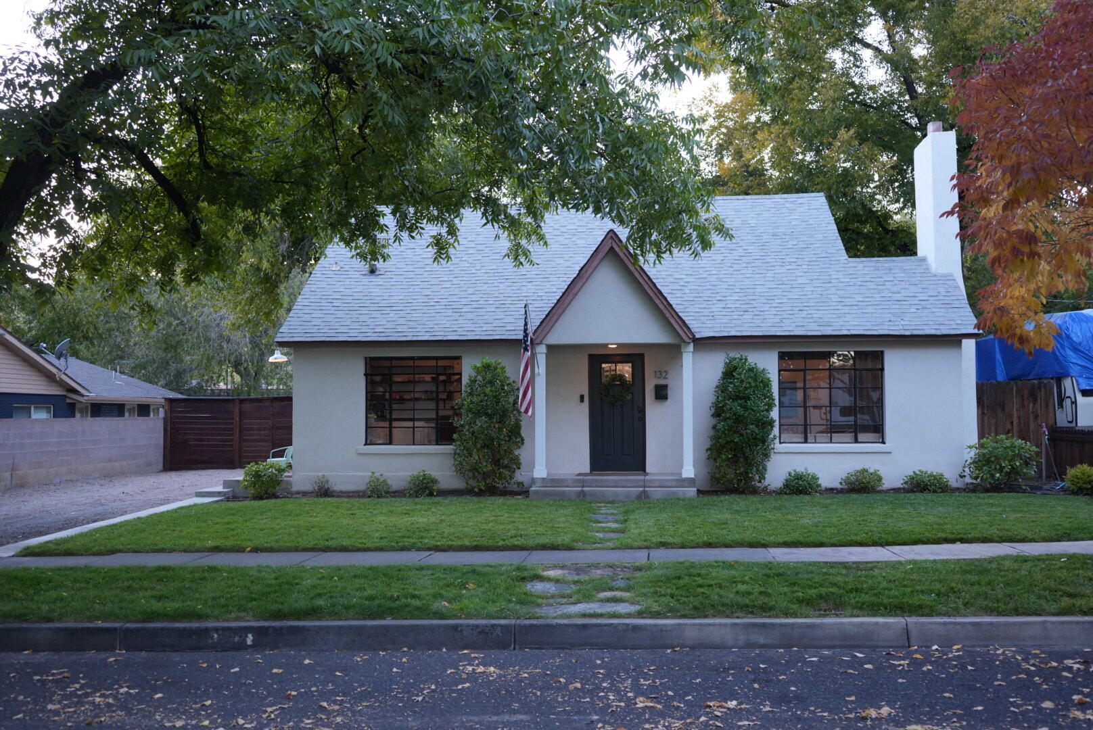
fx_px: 1033
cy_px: 365
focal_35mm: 34
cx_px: 546
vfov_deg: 38.9
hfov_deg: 55.8
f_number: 4
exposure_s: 1/160
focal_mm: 34
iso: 640
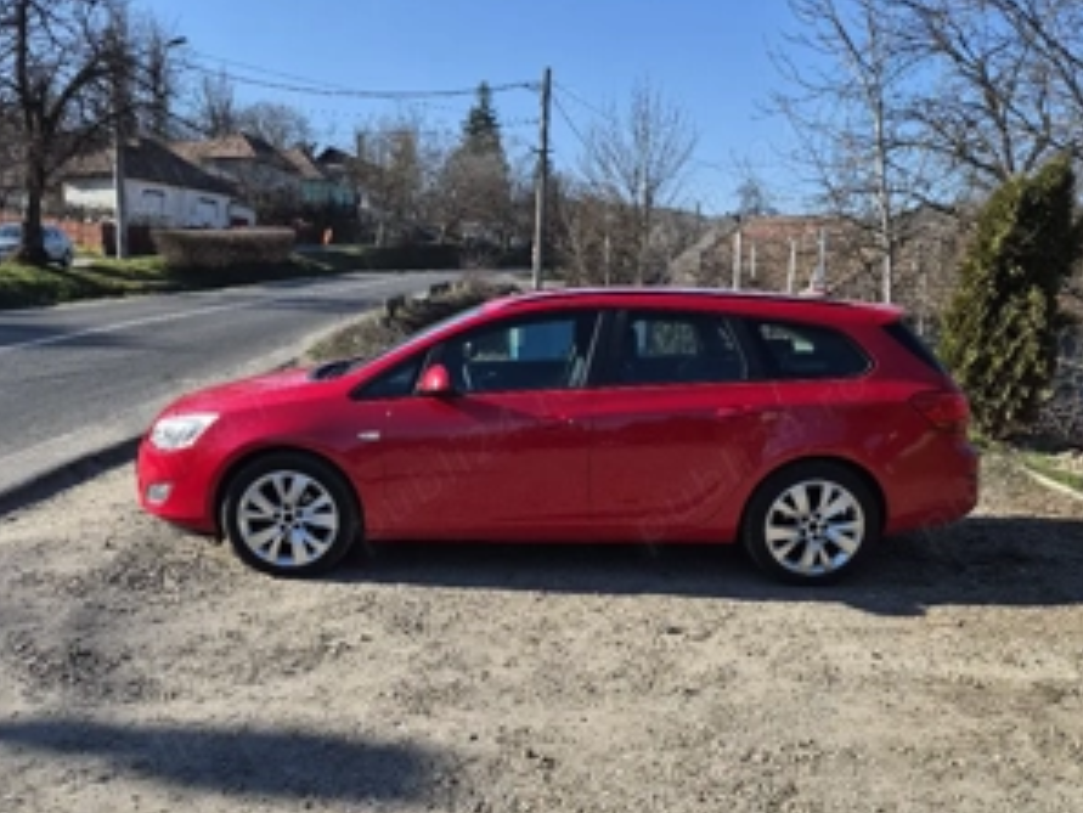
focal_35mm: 31
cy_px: 499
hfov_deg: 58.3
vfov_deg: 45.2
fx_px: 970
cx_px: 540
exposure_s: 1/5000
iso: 80
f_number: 1.8
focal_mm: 5.4
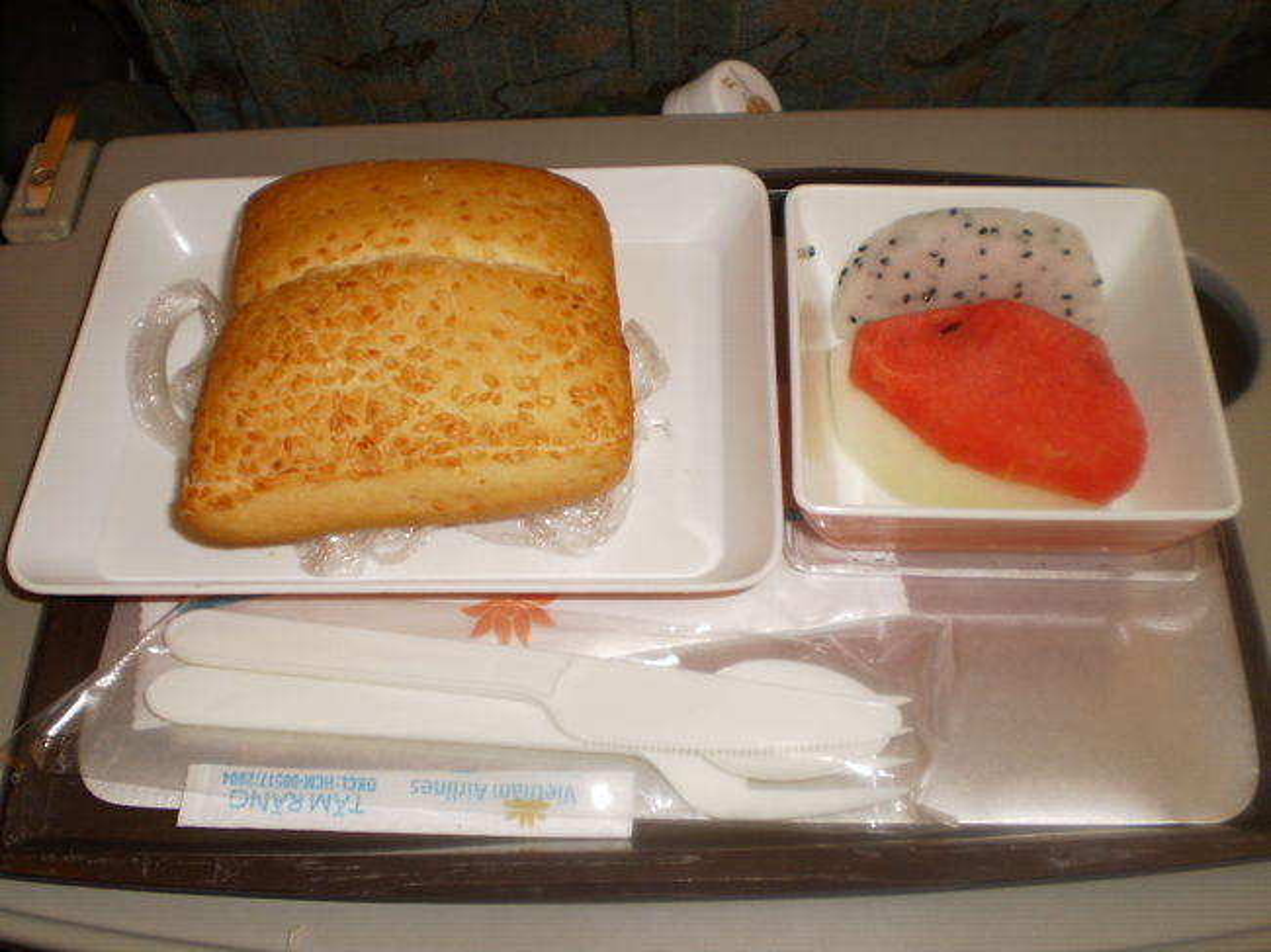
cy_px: 476
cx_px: 636
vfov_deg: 39.6
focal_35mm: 36
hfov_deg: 51.4
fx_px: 1321
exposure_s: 1/30
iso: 125
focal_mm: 6.3
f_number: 3.1
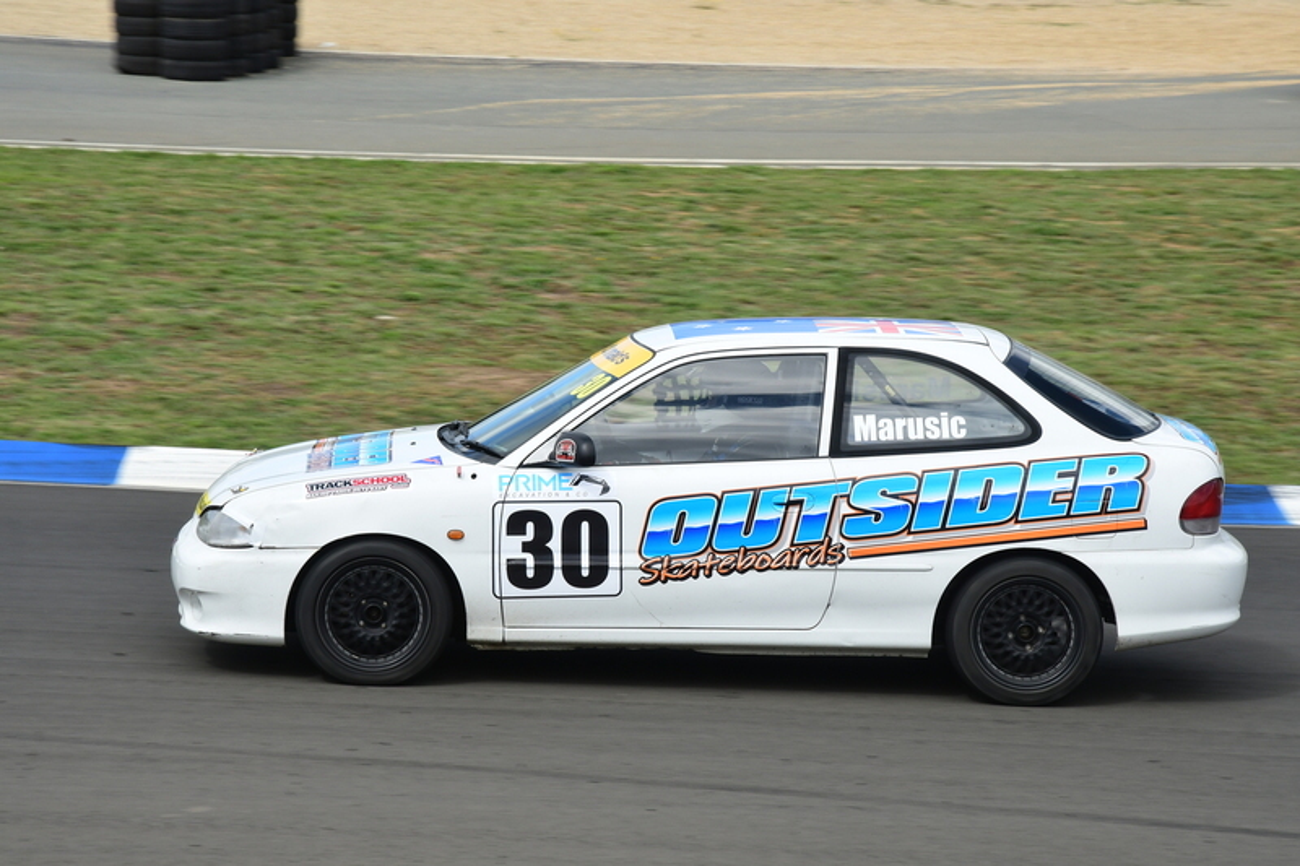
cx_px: 650
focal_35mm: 120
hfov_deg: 17.1
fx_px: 4332
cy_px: 433
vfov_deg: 11.4
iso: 400
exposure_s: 1/400
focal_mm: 80
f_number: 11
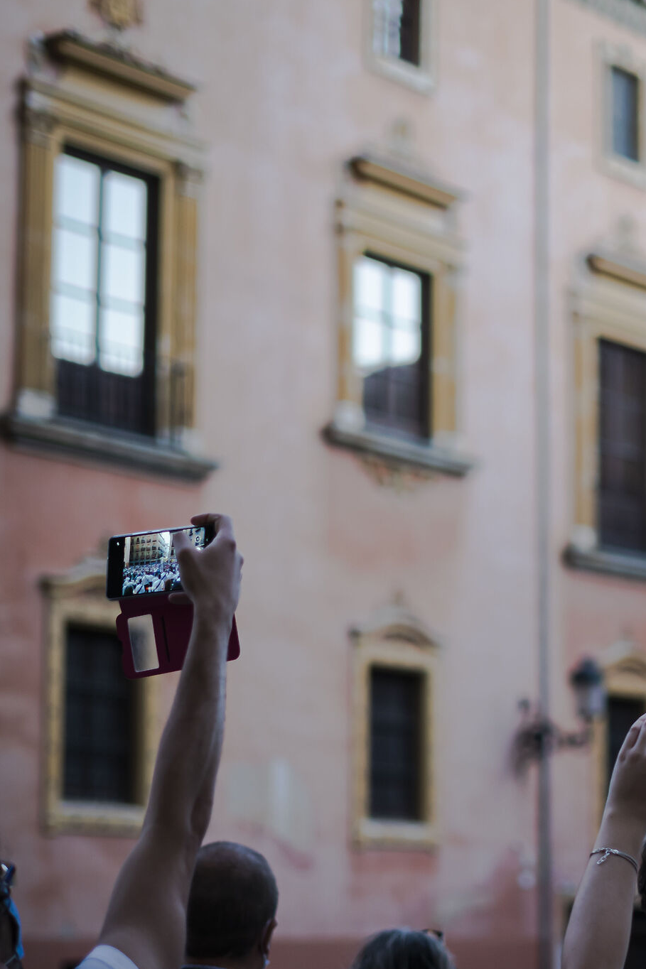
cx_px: 551
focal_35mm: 88
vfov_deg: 23.0
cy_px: 644
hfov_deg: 15.4
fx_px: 2369
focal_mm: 50
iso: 320
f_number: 1.8
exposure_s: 1/60
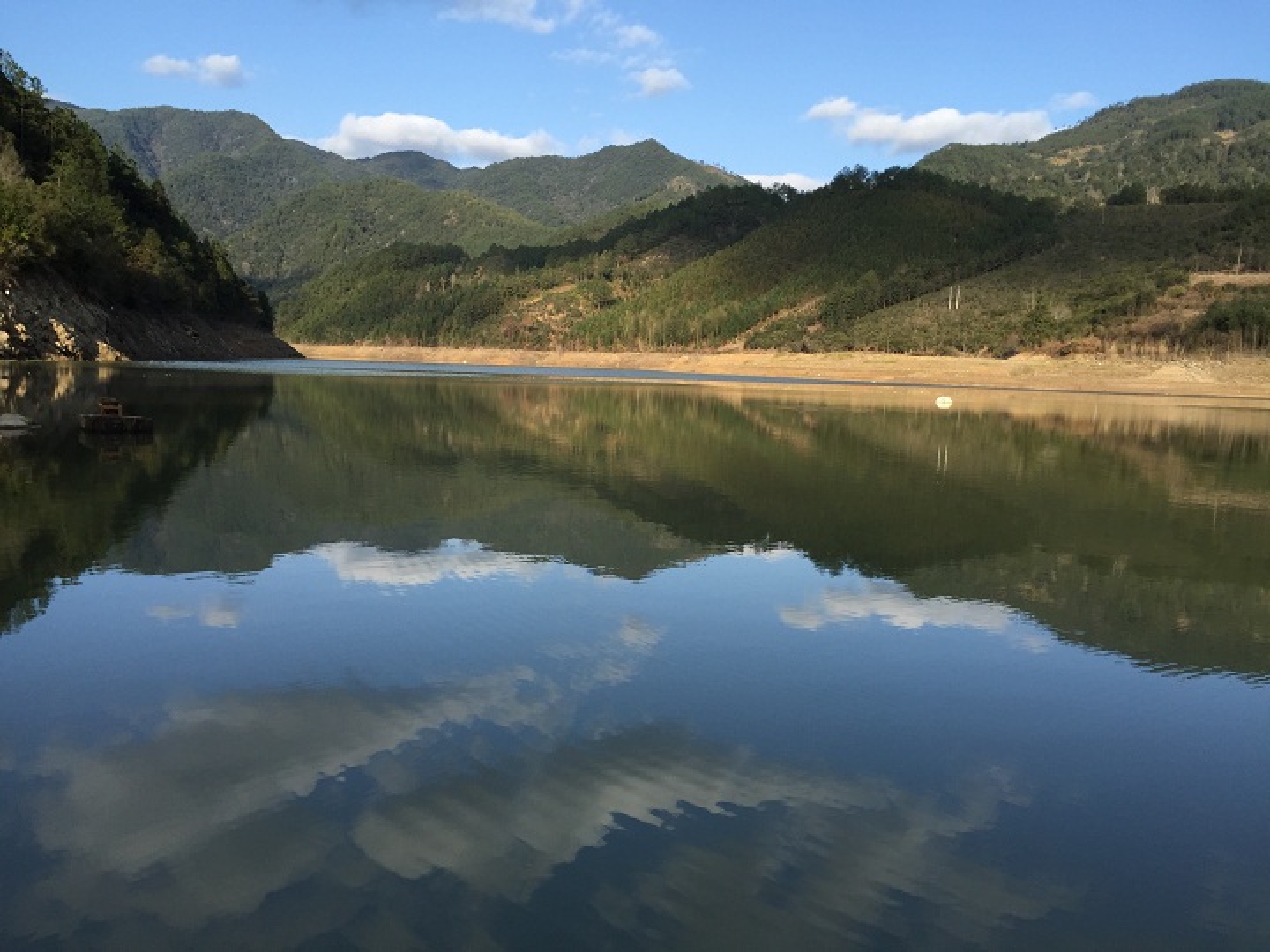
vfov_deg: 48.2
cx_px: 635
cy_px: 476
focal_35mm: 29
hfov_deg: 61.7
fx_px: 1064
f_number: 2.2
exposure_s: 1/1099
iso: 32
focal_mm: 4.15
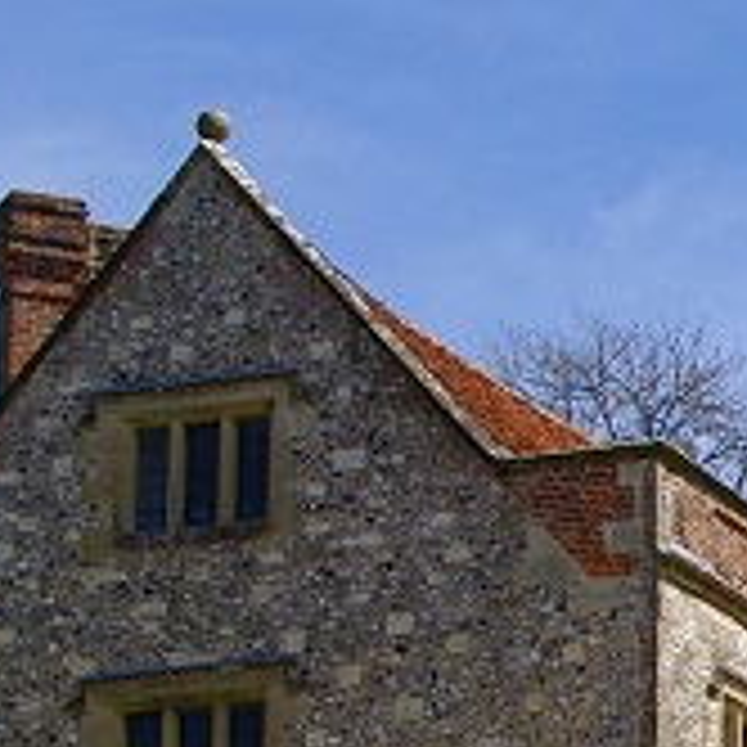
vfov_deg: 8.9
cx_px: 1462
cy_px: 842
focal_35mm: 194
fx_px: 4736
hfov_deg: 8.6
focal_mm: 28.13
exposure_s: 1/250
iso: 100
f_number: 8
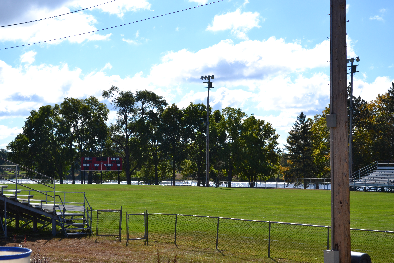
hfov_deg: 29.9
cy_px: 132
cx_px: 197
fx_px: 739
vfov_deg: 20.2
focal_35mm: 68
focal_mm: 45
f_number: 7.1
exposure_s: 1/2000
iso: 400
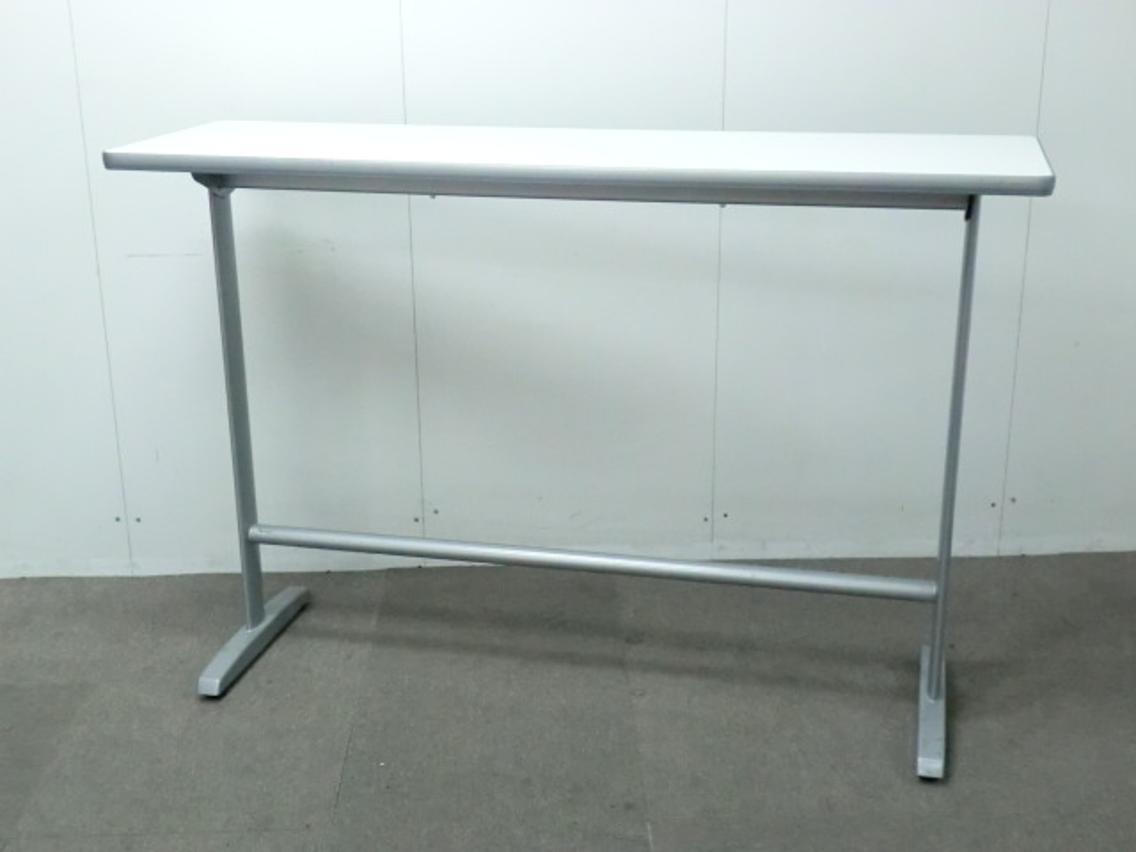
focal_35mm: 45
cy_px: 426
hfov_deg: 42.1
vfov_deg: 32.2
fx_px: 1477
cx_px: 568
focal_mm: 8.2
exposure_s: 1/60
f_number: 4.3
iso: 800
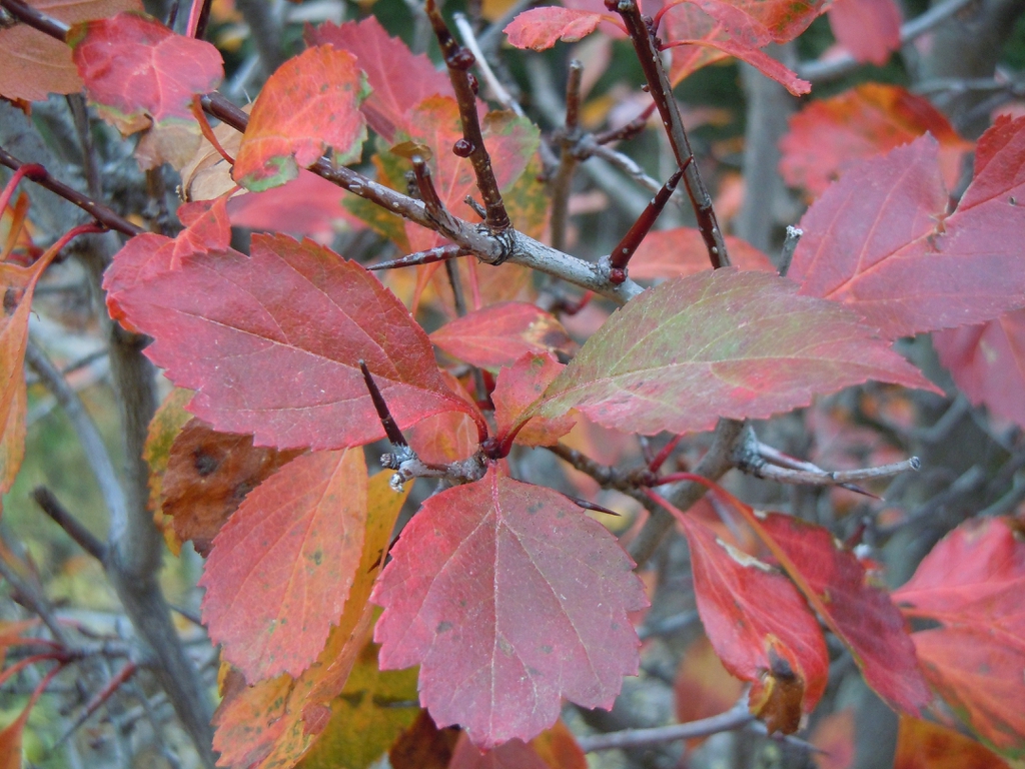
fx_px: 1747
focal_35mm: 59
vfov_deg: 24.8
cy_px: 384
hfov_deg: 32.7
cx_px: 512
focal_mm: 10.6
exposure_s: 1/80
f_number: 4
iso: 400
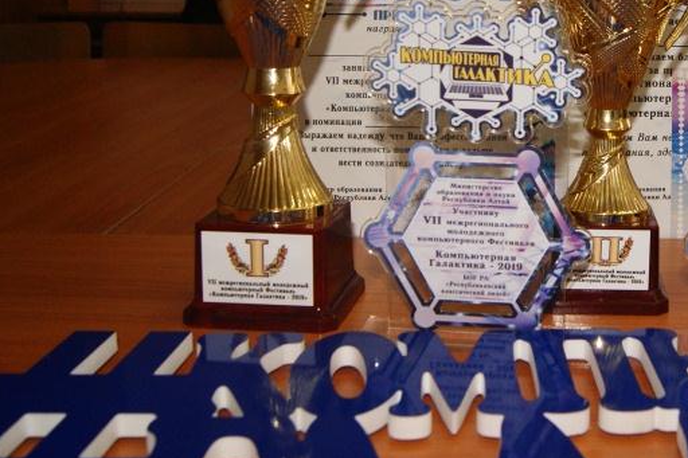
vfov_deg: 24.8
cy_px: 126
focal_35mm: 54
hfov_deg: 35.5
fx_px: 1032
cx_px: 570
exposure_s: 1/60
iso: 400
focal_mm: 18
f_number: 5.6
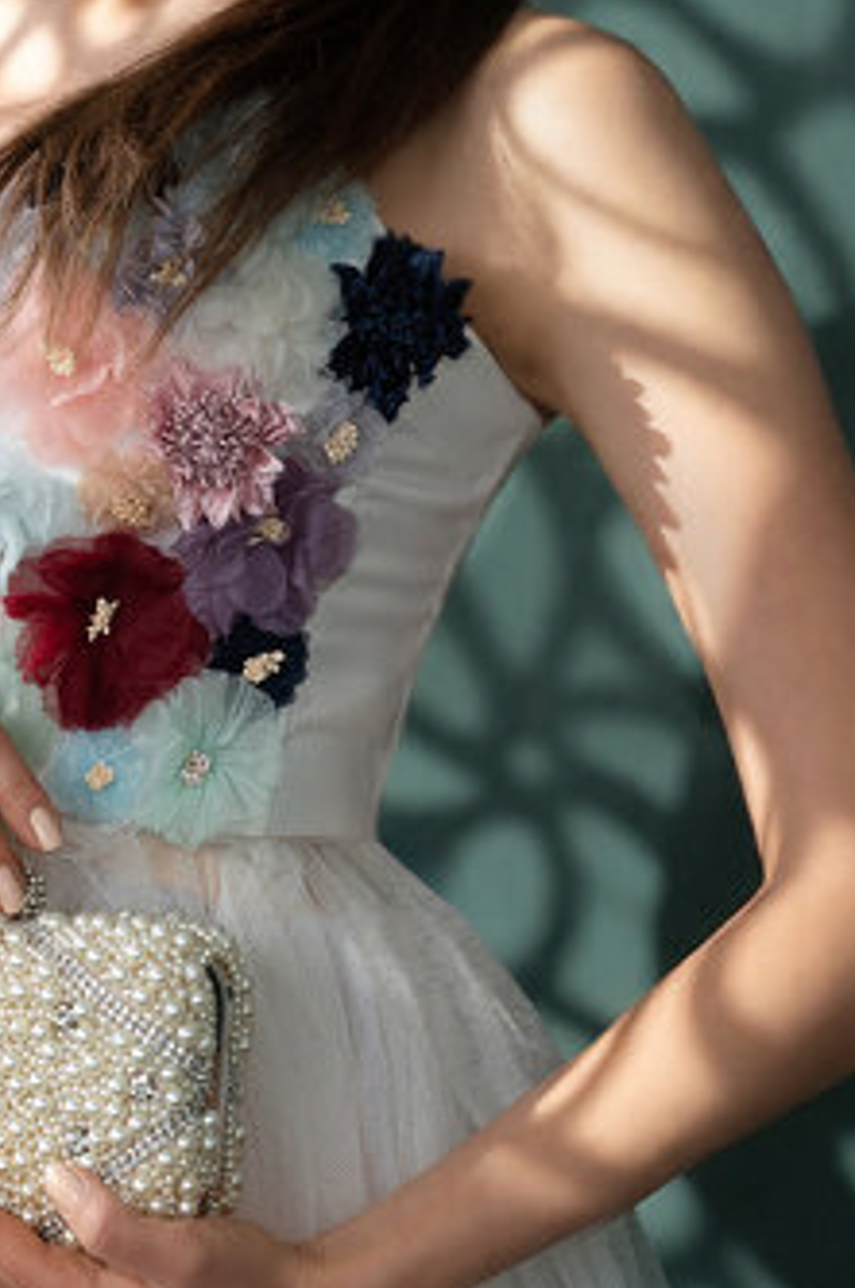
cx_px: 244
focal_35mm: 205
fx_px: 7325
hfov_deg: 6.7
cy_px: 352
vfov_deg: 10.0
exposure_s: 1/125
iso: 125
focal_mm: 85
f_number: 2.8
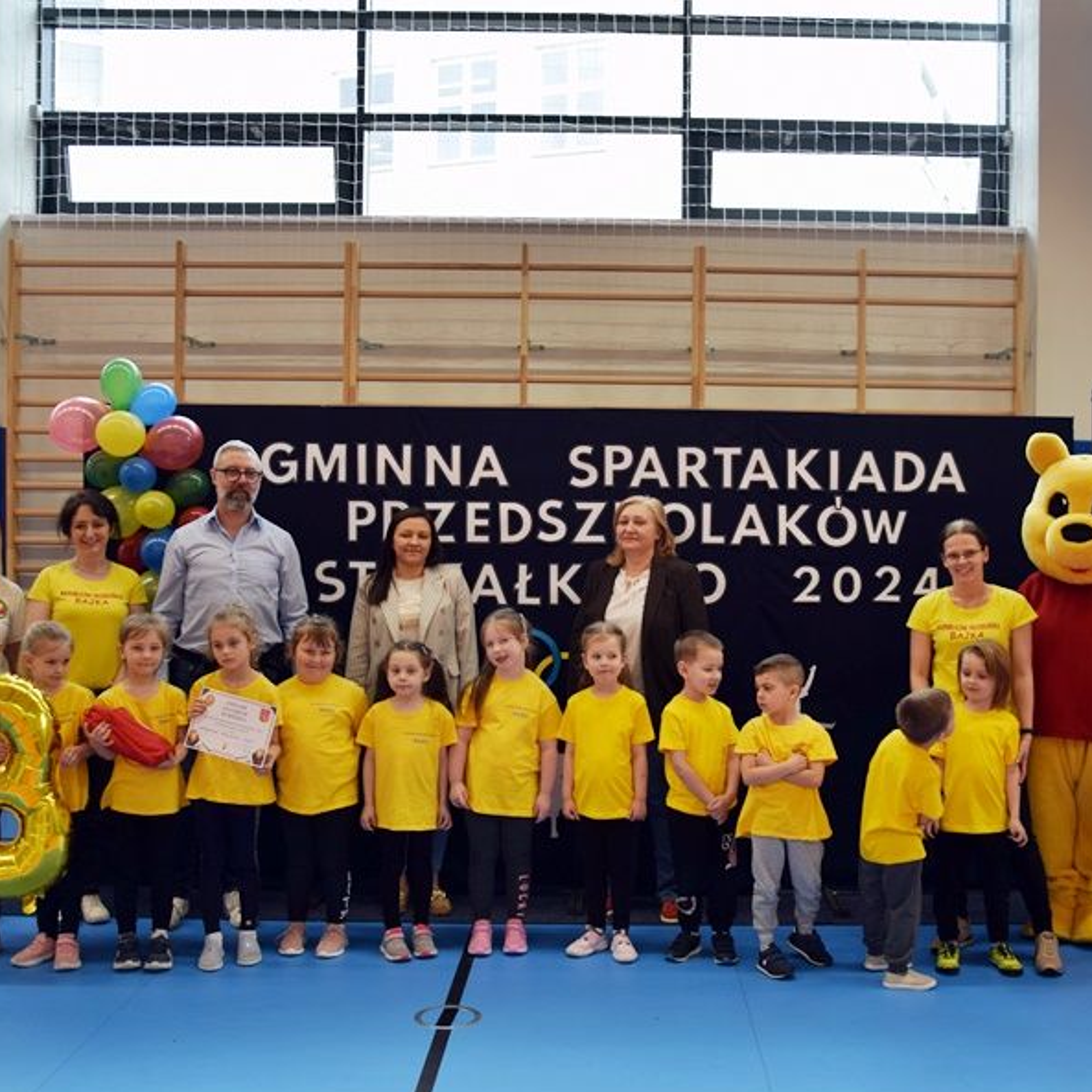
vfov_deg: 41.3
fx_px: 1451
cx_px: 633
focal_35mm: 41
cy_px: 549
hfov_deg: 41.1
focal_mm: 21
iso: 180
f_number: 3.8
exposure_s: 1/100
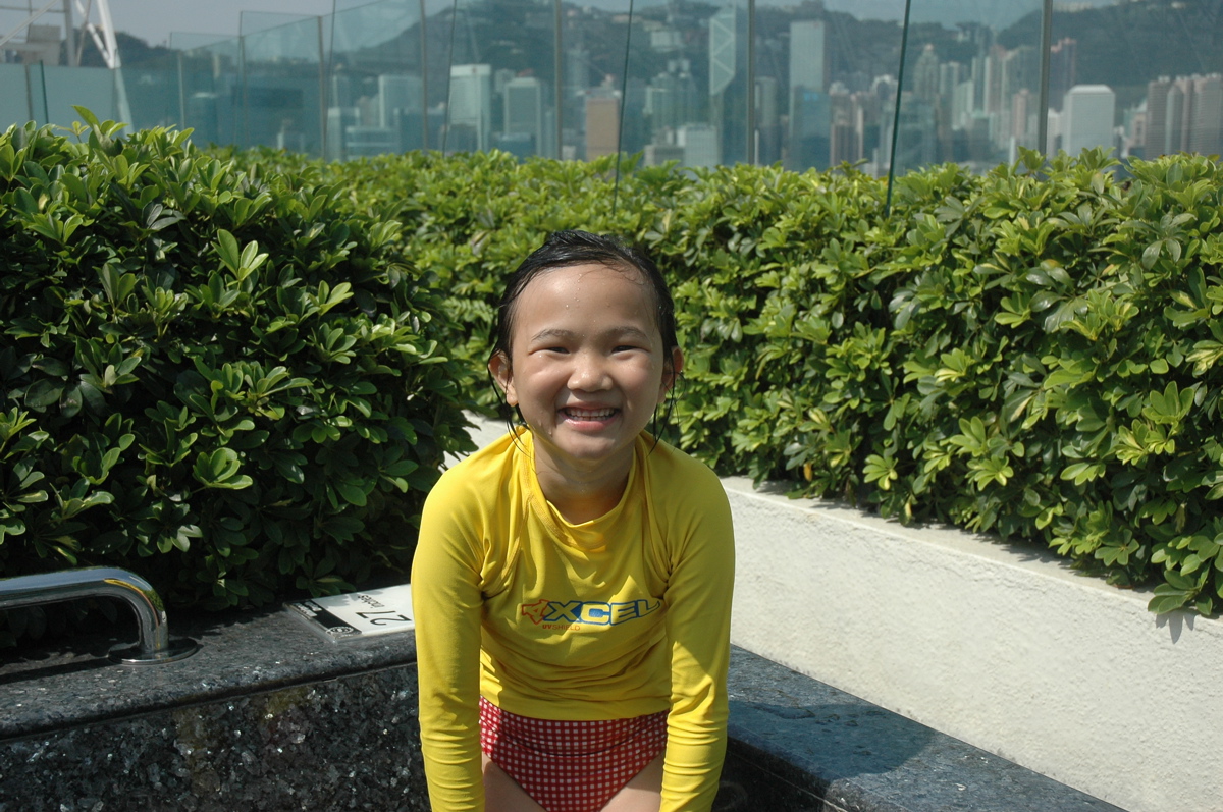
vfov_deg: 28.9
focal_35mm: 46
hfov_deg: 42.4
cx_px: 612
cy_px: 406
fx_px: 1578
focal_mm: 31
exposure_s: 1/2000
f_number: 5
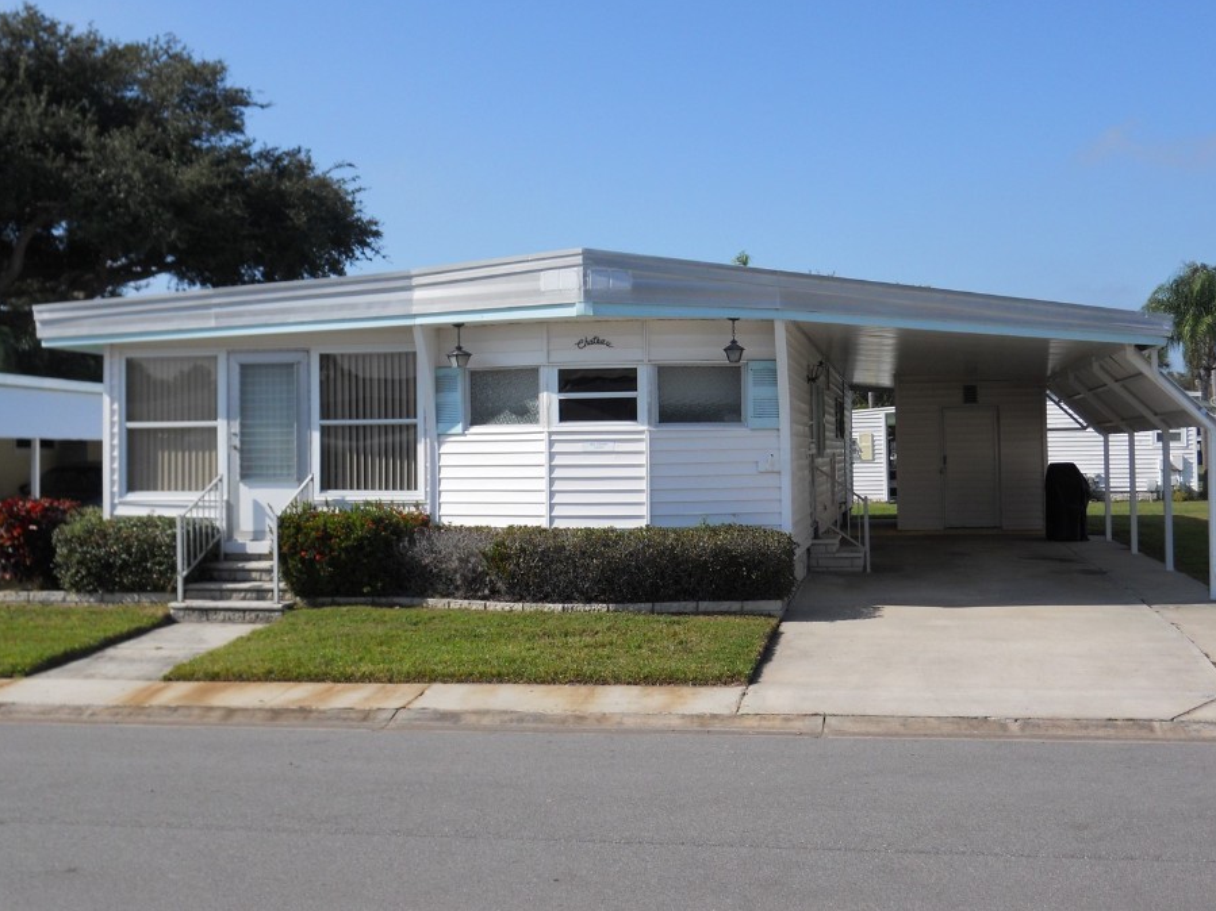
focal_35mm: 41
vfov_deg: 35.1
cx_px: 644
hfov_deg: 45.8
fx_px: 1440
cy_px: 405
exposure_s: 1/400
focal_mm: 6.4
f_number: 6
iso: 80
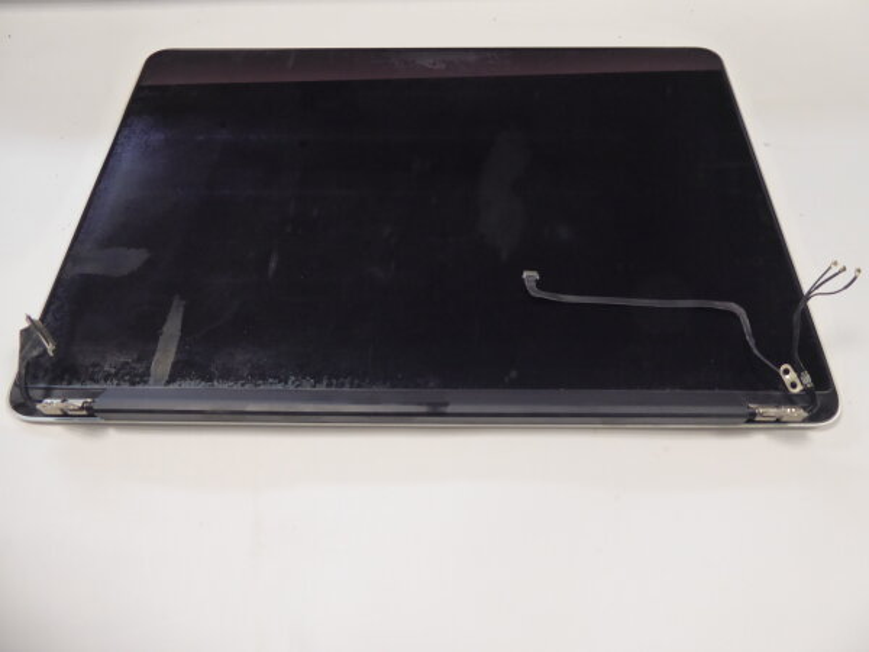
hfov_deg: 69.4
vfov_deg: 54.9
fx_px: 628
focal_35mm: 25
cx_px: 434
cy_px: 326
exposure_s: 1/40
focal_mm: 4.3
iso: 400
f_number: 3.3
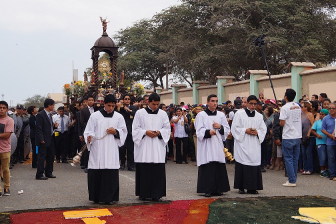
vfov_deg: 22.6
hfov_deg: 33.4
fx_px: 560
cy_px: 112
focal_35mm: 60
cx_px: 168
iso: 100
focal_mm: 40
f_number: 9
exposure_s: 1/125
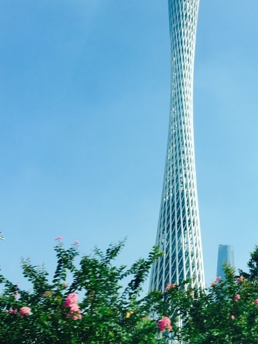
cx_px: 210
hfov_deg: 25.6
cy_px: 144
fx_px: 556
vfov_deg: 34.3
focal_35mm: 56
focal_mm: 4.15
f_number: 2.2
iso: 25
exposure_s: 1/1261
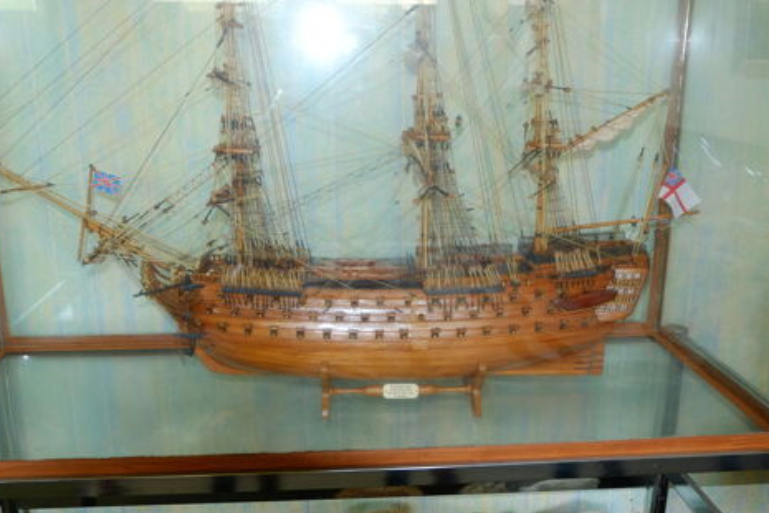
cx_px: 375
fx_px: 705
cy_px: 252
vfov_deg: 40.0
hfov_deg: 57.2
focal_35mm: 33
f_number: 3.2
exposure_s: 1/15
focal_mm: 21.4
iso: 400
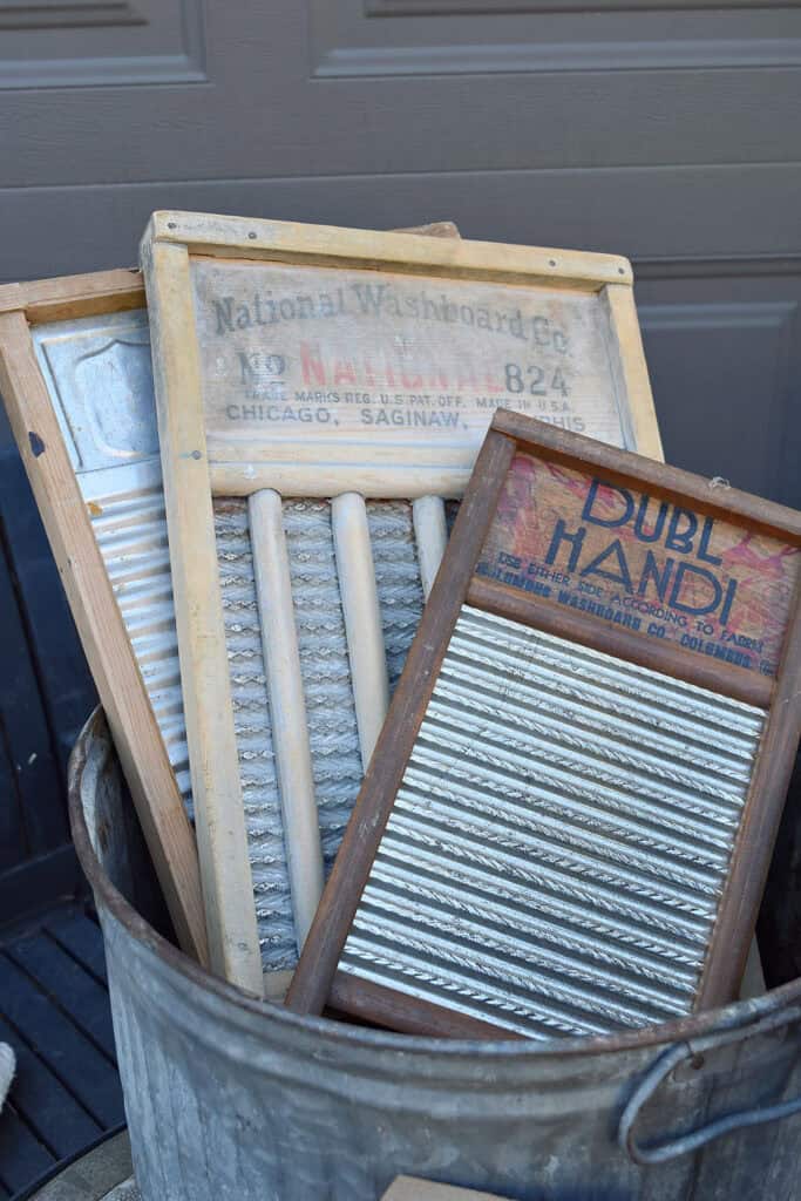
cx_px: 400
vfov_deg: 43.6
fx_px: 1501
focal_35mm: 45
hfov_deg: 29.9
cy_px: 600
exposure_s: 1/200
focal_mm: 30
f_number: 7.1
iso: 400
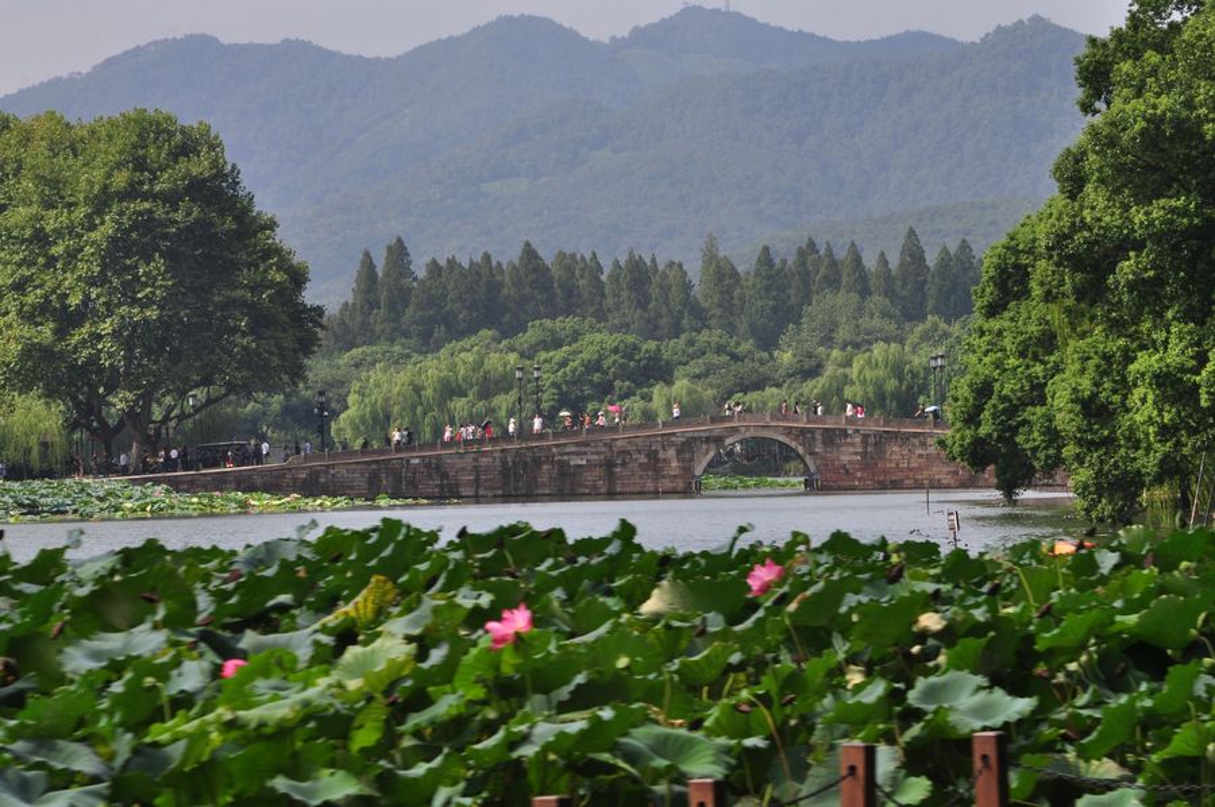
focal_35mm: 210
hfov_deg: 9.8
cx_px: 608
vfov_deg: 6.5
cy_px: 404
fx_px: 7080
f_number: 16
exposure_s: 1/125
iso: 200
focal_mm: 140
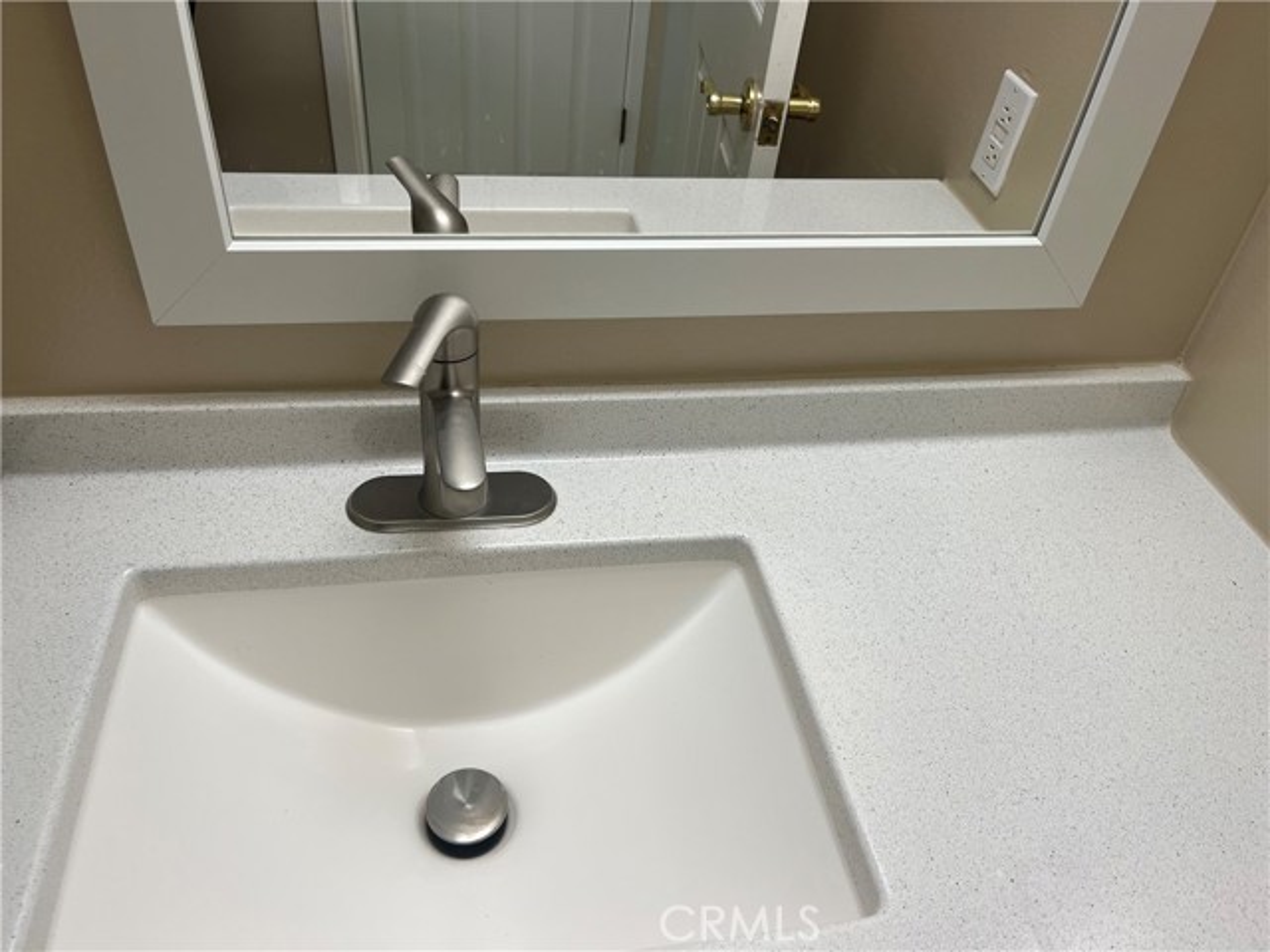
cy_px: 476
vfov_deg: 53.1
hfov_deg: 67.3
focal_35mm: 26
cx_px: 635
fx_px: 954
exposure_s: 1/120
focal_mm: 5.1
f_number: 1.6
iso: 64
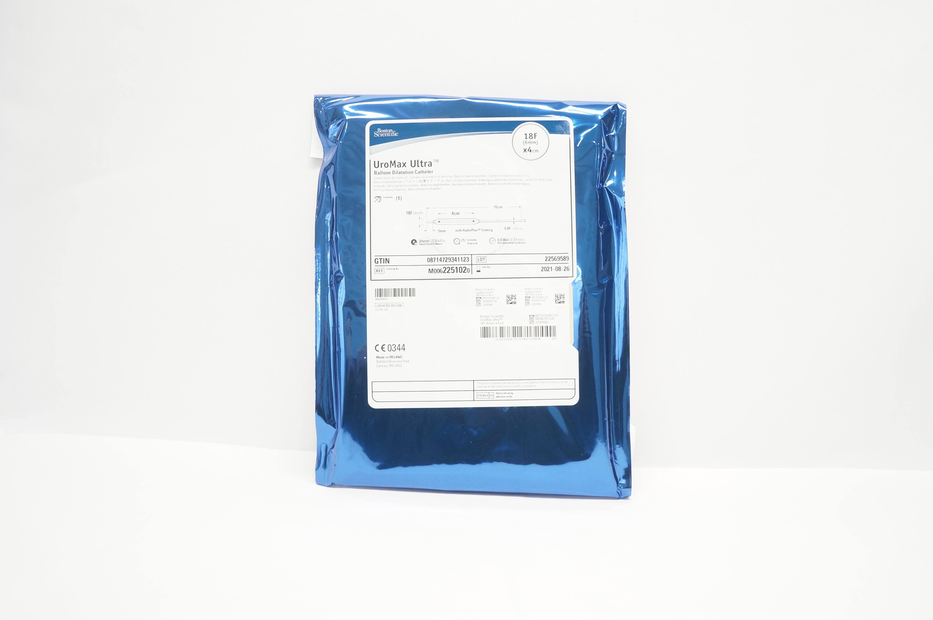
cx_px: 466
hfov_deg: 67.4
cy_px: 310
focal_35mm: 27
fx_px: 699
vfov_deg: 47.8
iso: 800
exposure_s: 1/60
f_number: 5.6
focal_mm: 18
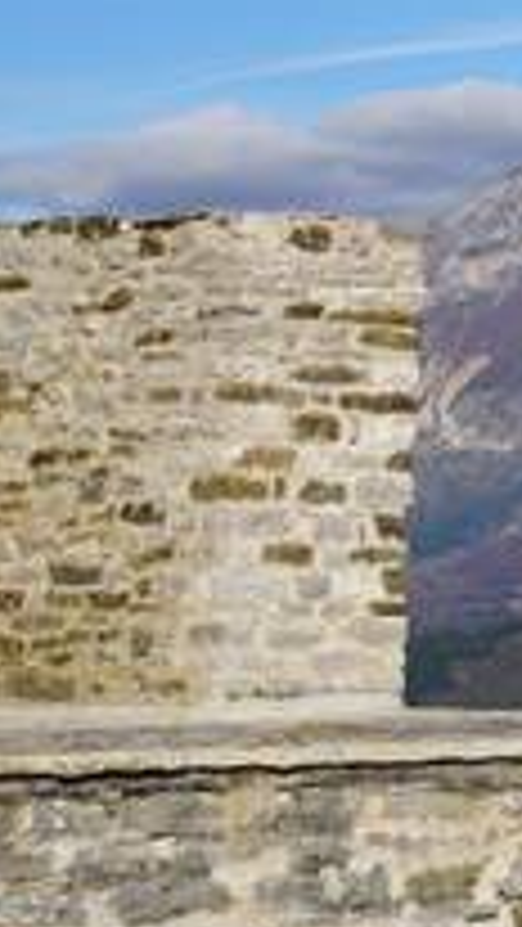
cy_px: 90
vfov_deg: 16.5
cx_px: 1508
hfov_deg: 8.2
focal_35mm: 128
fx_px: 3147
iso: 100
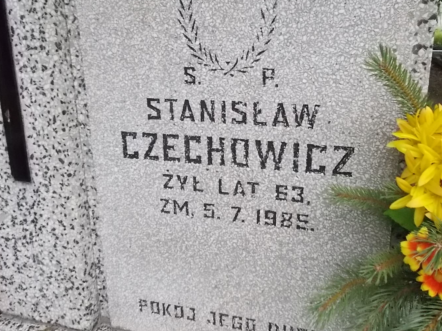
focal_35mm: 31
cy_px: 146
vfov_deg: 45.3
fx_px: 396
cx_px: 250
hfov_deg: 58.2
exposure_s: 1/160
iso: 400
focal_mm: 4.6
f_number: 8
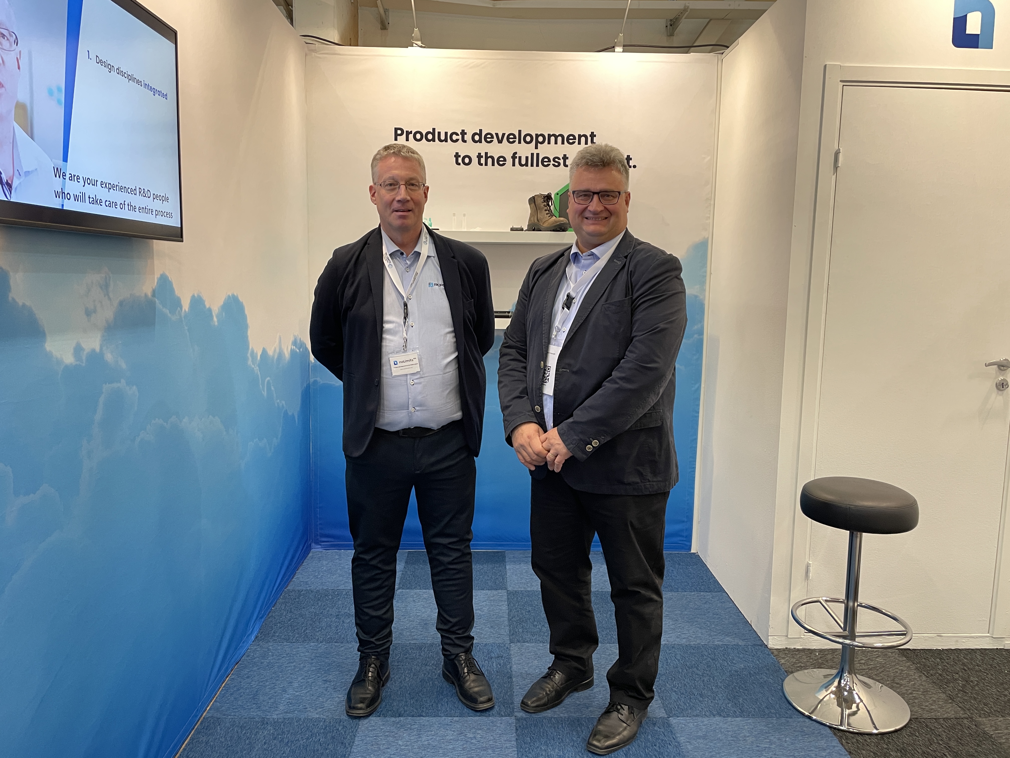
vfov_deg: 53.1
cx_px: 505
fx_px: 759
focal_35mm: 26
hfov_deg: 67.3
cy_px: 379
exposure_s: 1/50
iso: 160
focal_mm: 4.2
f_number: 1.6
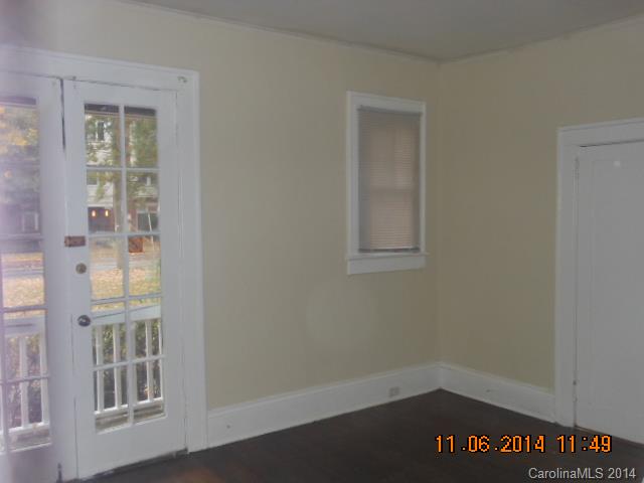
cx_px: 322
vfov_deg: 42.9
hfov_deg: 55.4
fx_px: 614
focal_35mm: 33
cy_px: 242
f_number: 4
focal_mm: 5.9
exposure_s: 1/25
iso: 320
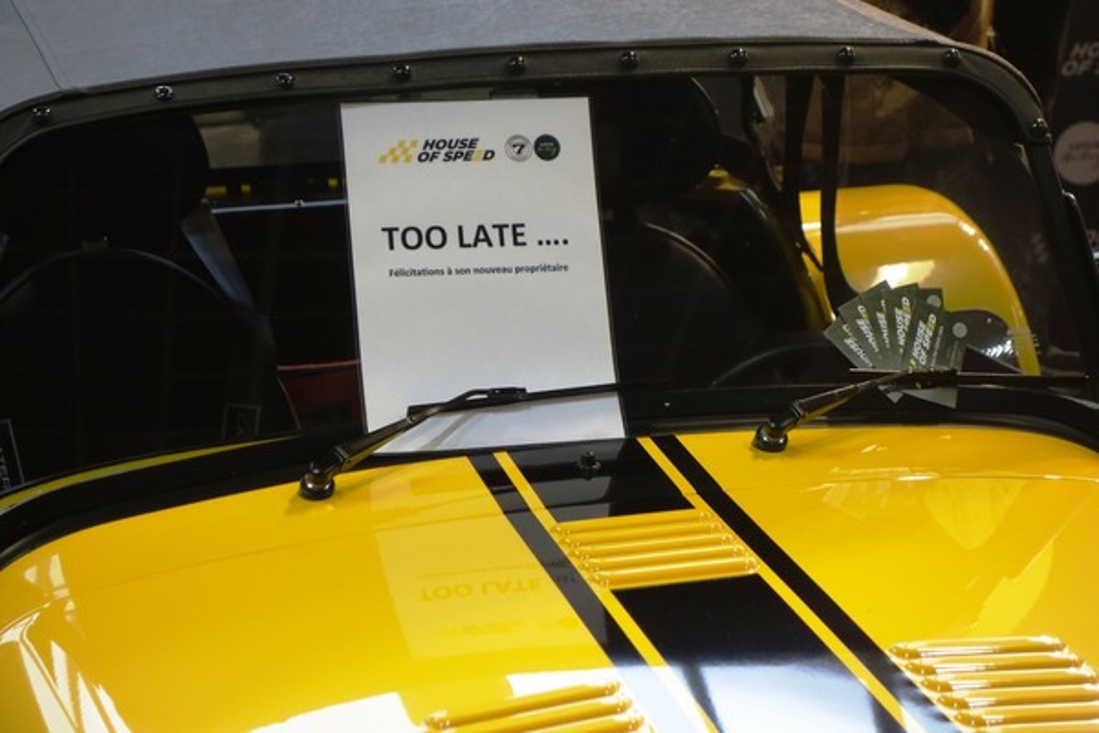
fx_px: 2442
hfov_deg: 25.4
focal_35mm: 80
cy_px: 366
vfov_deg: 17.1
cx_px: 550
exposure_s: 1/40
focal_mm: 29.8
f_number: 4.5
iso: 800
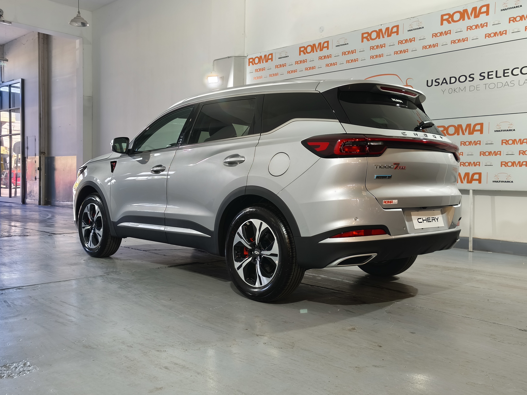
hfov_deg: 54.0
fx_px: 518
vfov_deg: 41.8
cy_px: 198
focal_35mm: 34
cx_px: 264
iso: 200
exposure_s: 1/50
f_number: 1.7
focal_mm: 5.35
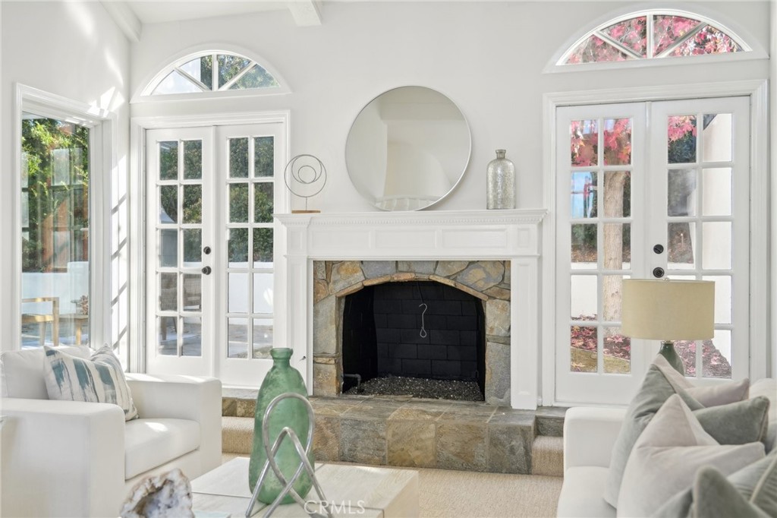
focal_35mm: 32
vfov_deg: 41.1
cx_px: 388
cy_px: 259
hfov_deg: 58.7
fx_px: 690
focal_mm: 32
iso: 400
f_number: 4.5
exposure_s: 1/125
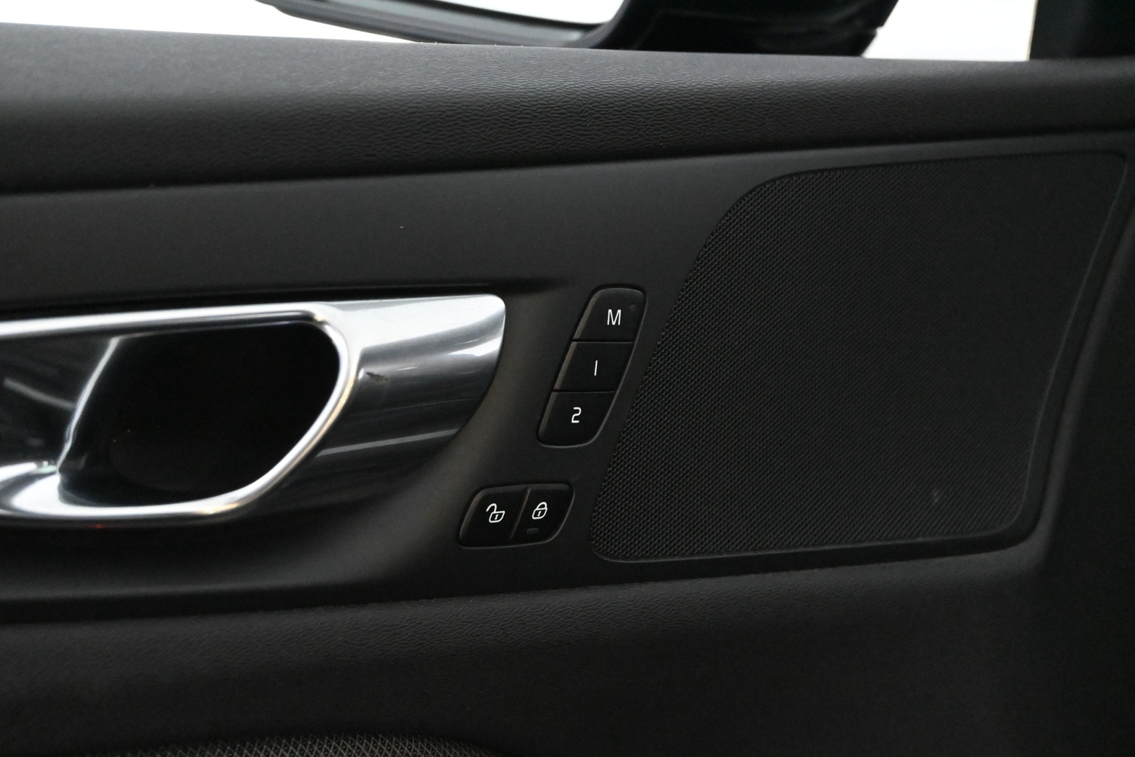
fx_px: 1986
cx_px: 568
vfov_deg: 21.6
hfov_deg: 31.9
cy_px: 378
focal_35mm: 63
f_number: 5.6
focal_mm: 42
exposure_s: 1/60
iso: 10000
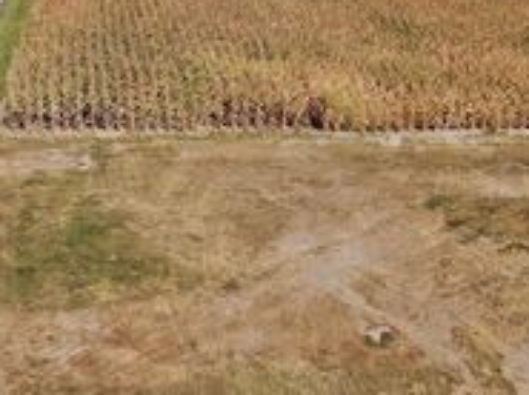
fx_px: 854
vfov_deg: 26.0
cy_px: 193
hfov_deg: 33.9
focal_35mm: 56
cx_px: 156
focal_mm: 4.39
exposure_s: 1/1600
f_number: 2.8
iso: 110
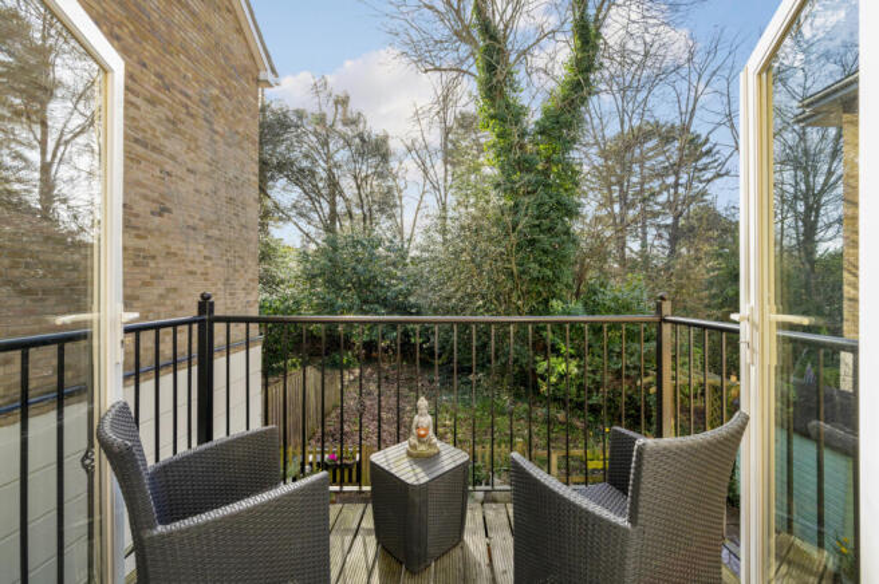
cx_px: 440
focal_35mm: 14
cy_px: 292
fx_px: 341
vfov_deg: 81.1
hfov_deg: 104.3
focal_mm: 14
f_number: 8
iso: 400
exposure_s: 1/200
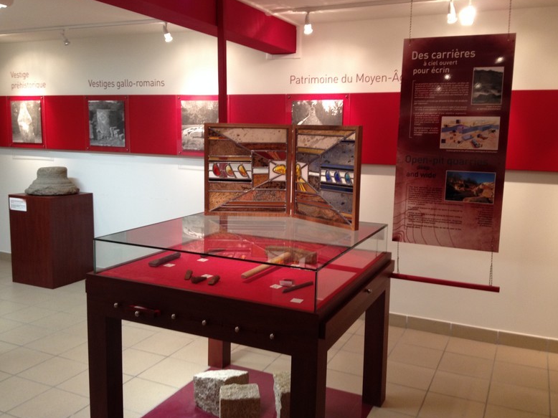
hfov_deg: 51.4
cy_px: 206
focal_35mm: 36
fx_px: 580
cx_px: 275
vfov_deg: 39.6
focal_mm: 4.28
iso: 100
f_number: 2.4
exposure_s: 1/20
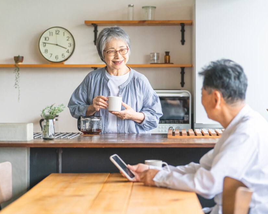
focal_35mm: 93
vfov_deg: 16.5
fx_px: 737
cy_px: 107
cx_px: 136
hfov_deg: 20.6
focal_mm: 82
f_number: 2.8
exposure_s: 1/500
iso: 1600
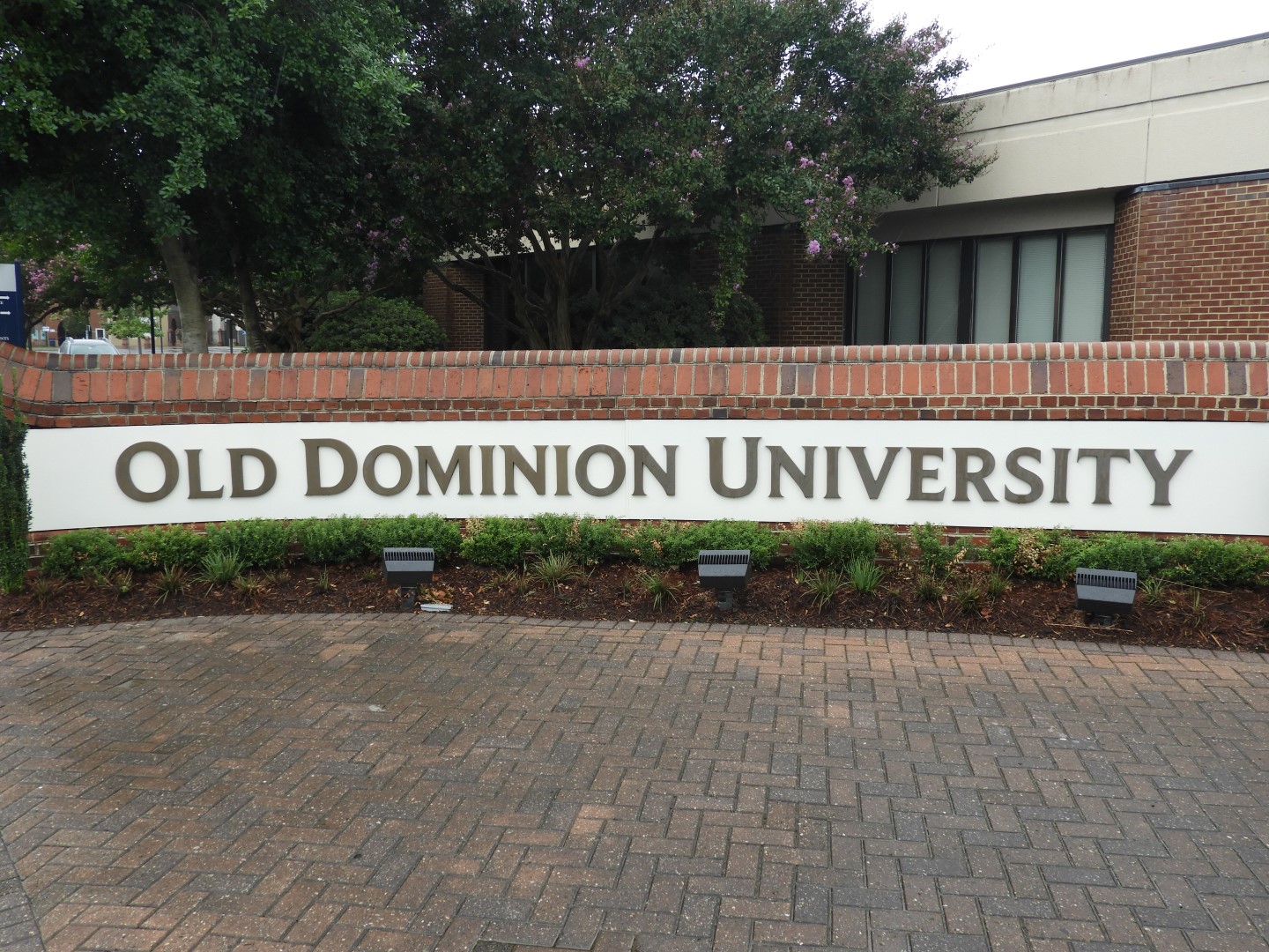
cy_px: 476
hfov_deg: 60.0
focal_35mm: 30
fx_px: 1100
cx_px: 634
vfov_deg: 46.8
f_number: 3.5
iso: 100
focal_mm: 5.4
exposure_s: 1/125
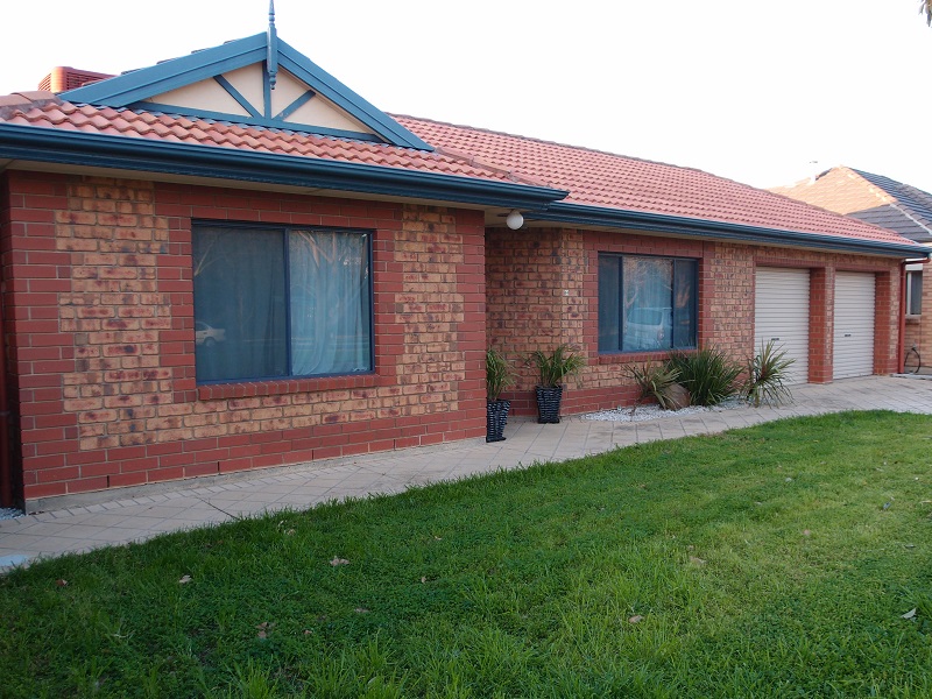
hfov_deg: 60.0
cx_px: 466
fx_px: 808
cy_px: 350
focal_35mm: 30
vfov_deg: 46.8
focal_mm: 6.48
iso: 100
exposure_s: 1/100
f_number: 2.2
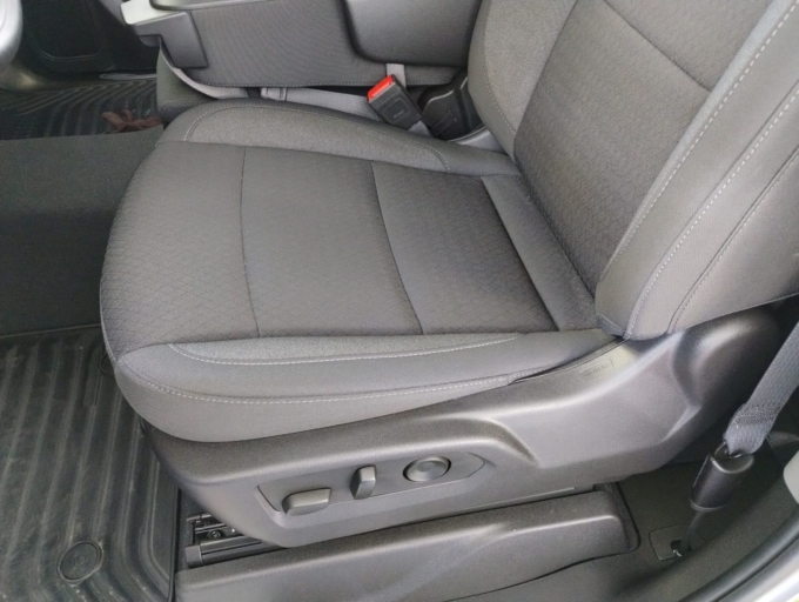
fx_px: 647
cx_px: 400
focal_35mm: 28
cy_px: 301
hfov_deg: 63.4
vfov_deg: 49.9
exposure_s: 1/15
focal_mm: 4.27
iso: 4669
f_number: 1.8
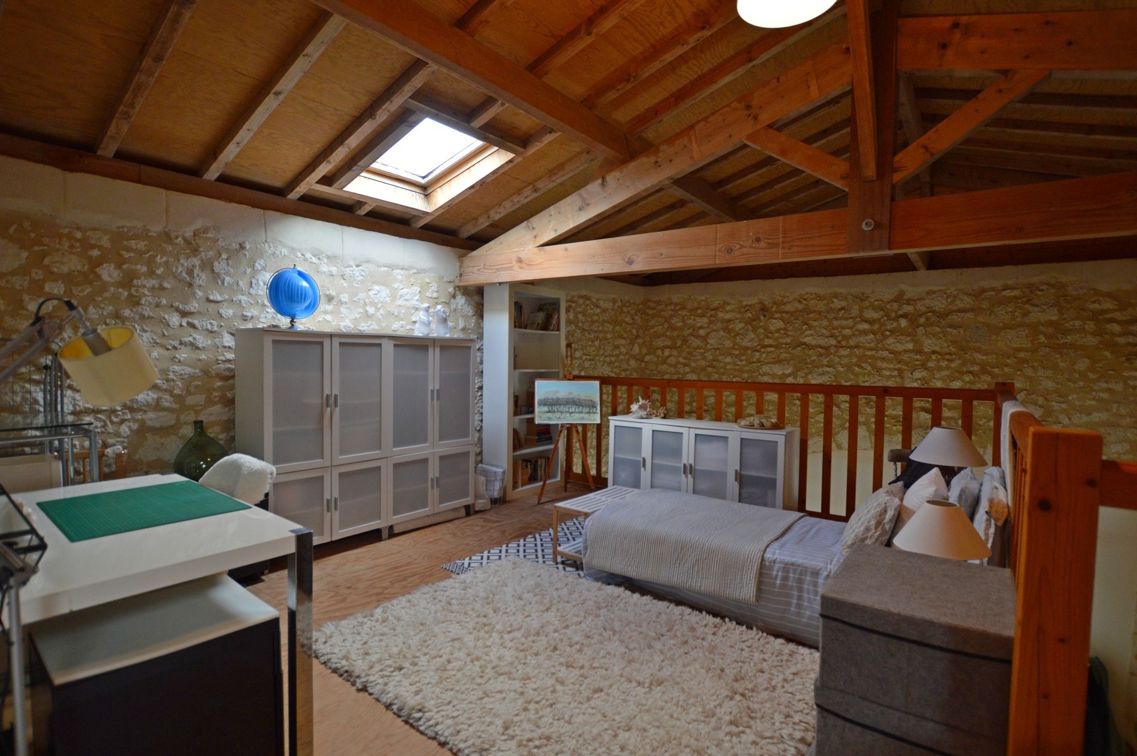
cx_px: 568
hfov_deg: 95.0
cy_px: 378
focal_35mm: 16
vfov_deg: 72.0
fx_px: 521
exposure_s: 1/60
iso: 500
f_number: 3.5
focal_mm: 11
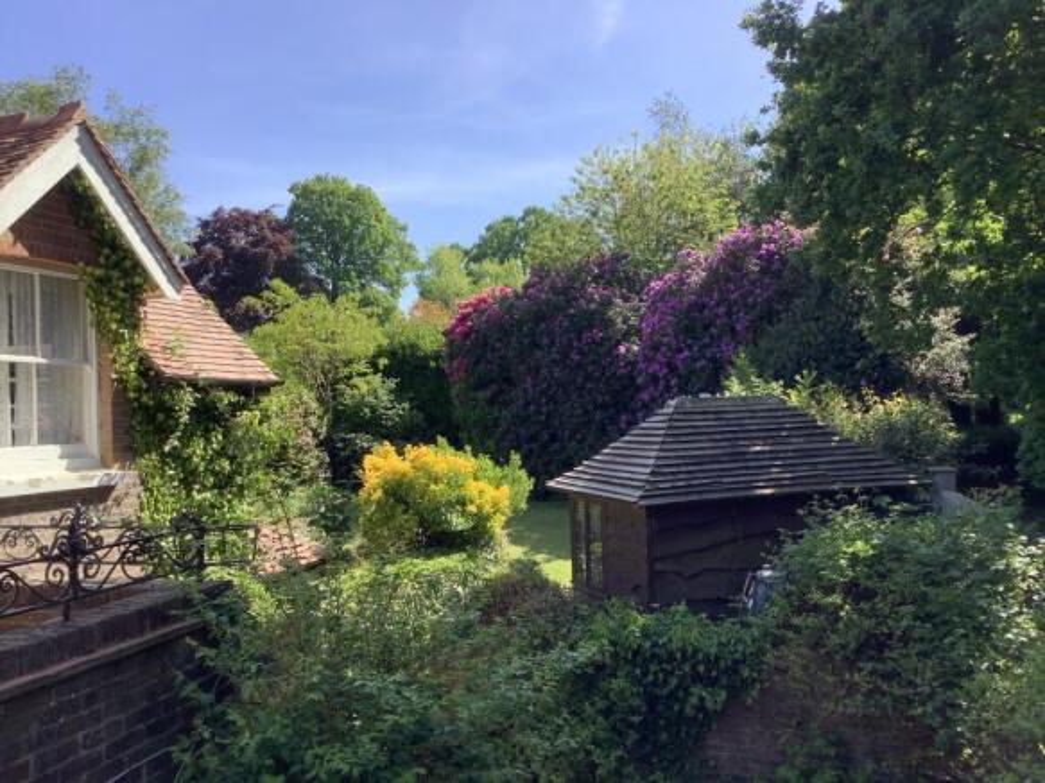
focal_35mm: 31
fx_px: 936
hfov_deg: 58.4
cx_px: 522
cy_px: 392
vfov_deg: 45.4
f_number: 2.4
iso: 25
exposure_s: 1/440
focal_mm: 3.3
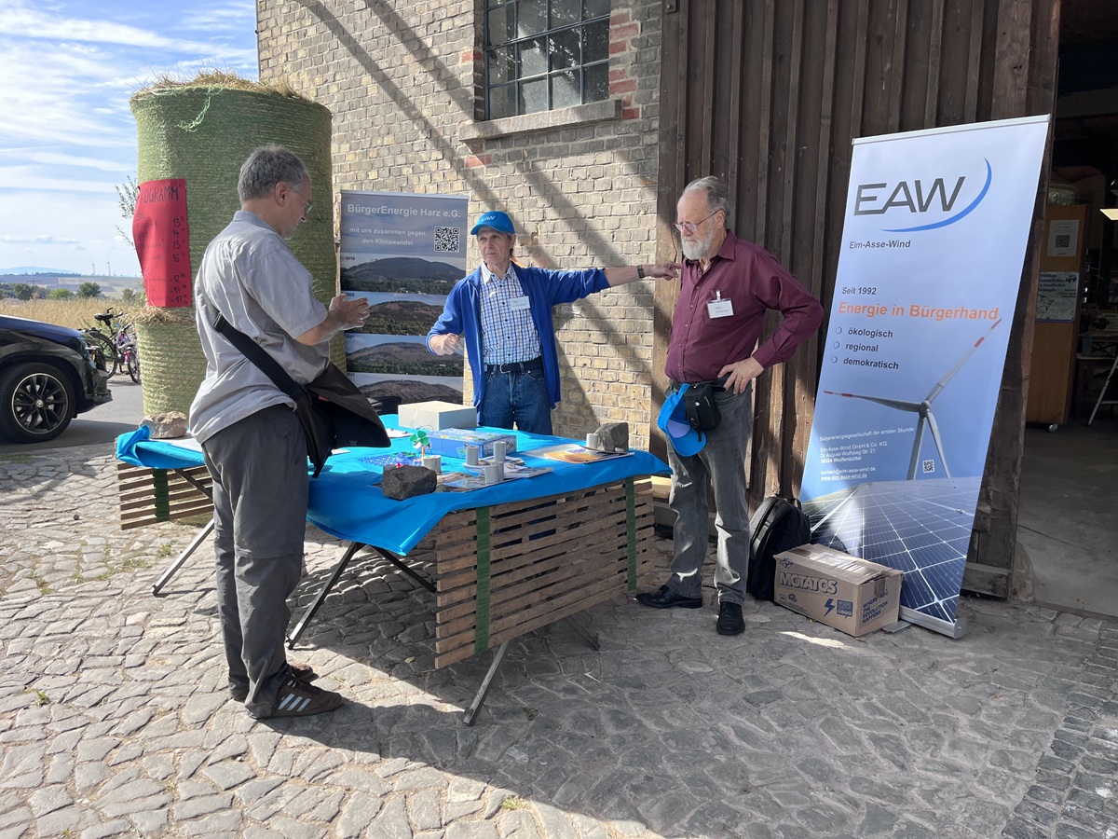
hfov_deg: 67.3
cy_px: 420
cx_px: 559
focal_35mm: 26
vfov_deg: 53.1
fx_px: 840
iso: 50
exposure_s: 1/761
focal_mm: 5.1
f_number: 1.6
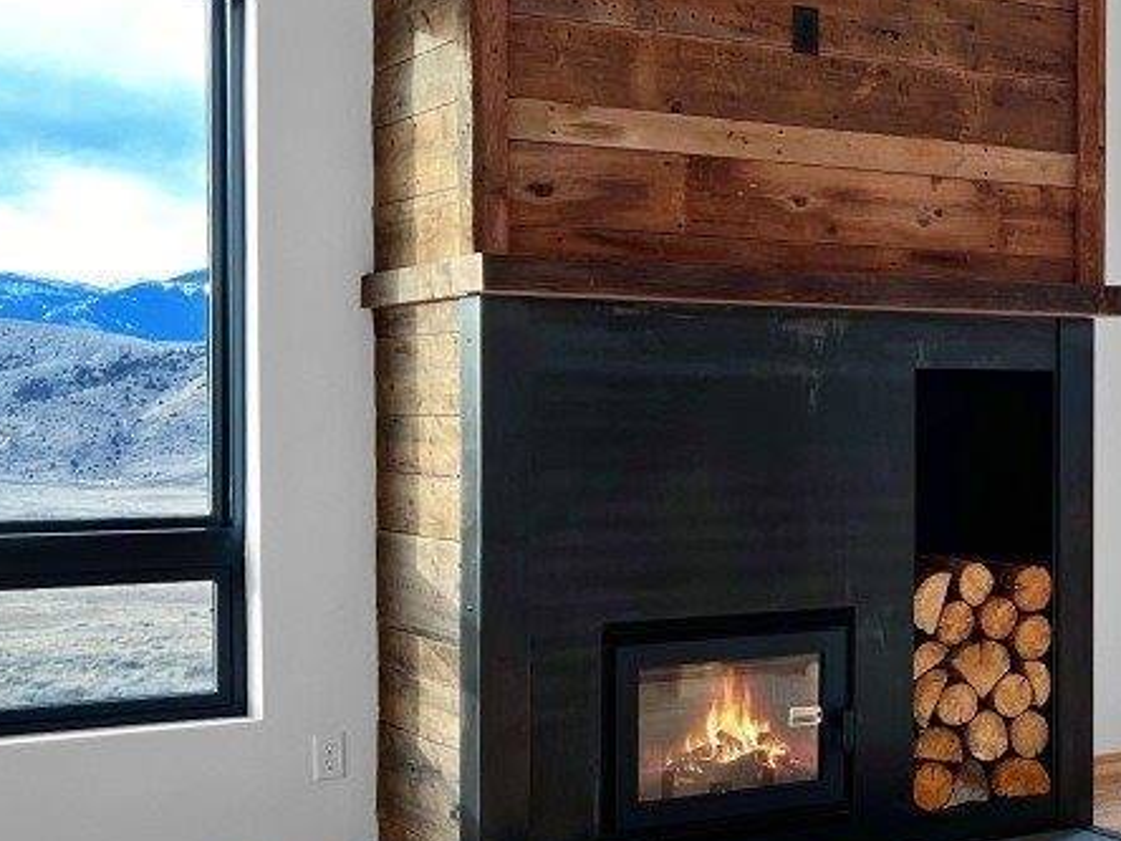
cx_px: 1091
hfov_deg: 30.2
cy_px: 472
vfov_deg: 24.4
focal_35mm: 60
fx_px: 1943
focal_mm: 5.7
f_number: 1.5
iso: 32
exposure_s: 1/120
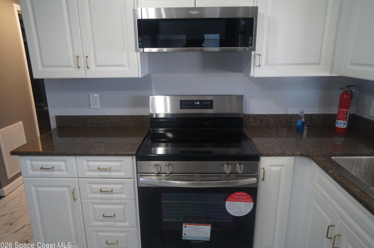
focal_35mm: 25
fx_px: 259
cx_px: 185
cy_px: 128
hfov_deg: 71.6
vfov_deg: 51.2
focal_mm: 16
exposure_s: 1/60
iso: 400
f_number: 4
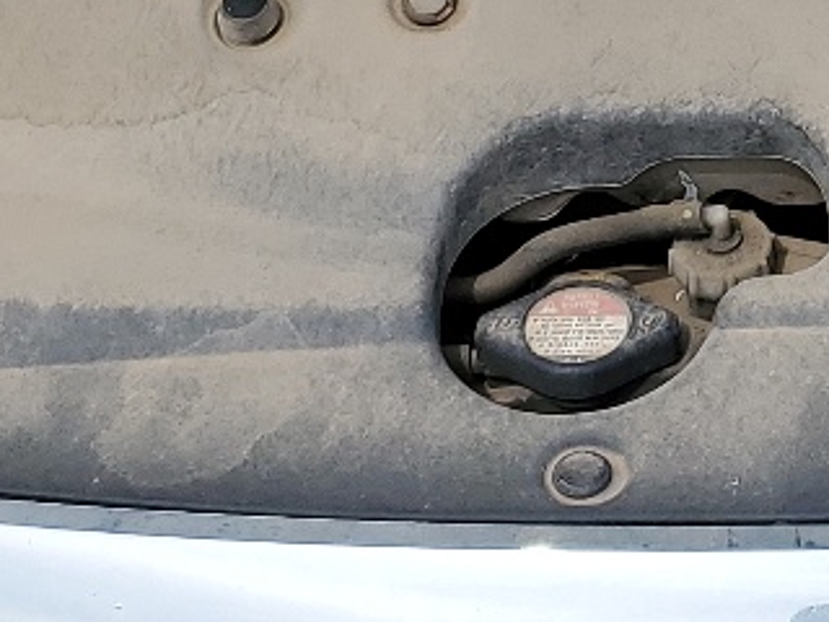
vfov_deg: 11.2
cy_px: -88
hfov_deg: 14.8
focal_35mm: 130
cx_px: 891
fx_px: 3113
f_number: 1.5
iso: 50
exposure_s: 1/3333
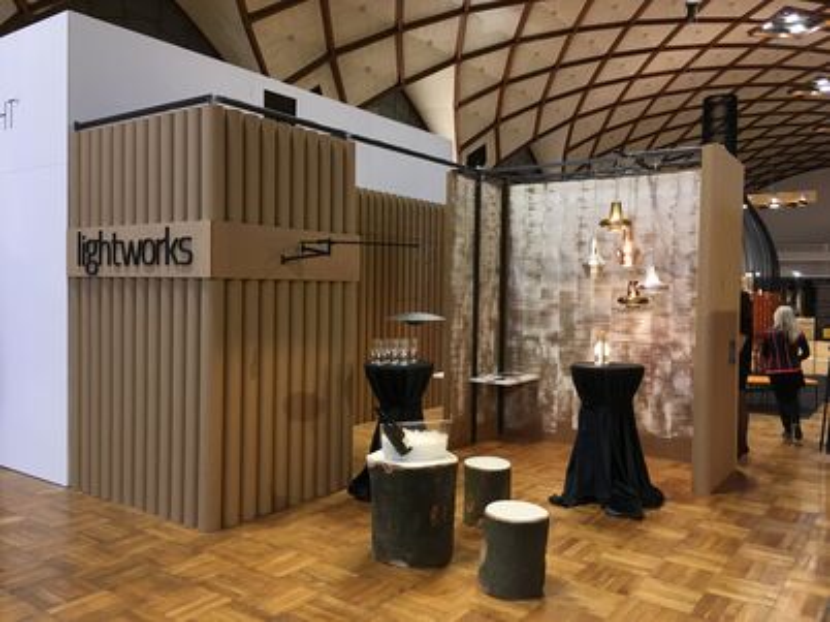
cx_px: 415
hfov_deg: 61.7
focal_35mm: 29
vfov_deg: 48.2
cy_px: 311
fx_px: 695
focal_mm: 4.15
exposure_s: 1/33
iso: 64
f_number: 2.2
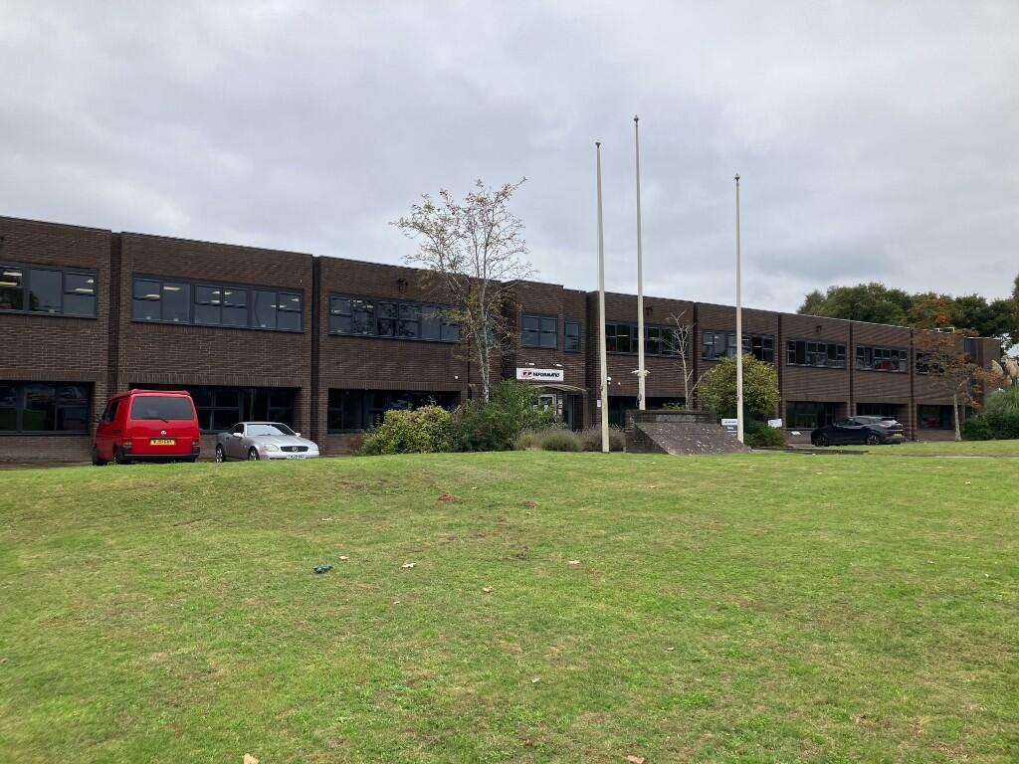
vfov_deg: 49.7
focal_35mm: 28
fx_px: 824
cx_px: 510
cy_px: 382
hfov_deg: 63.4
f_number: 1.8
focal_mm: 3.99
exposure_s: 1/1021
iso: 32
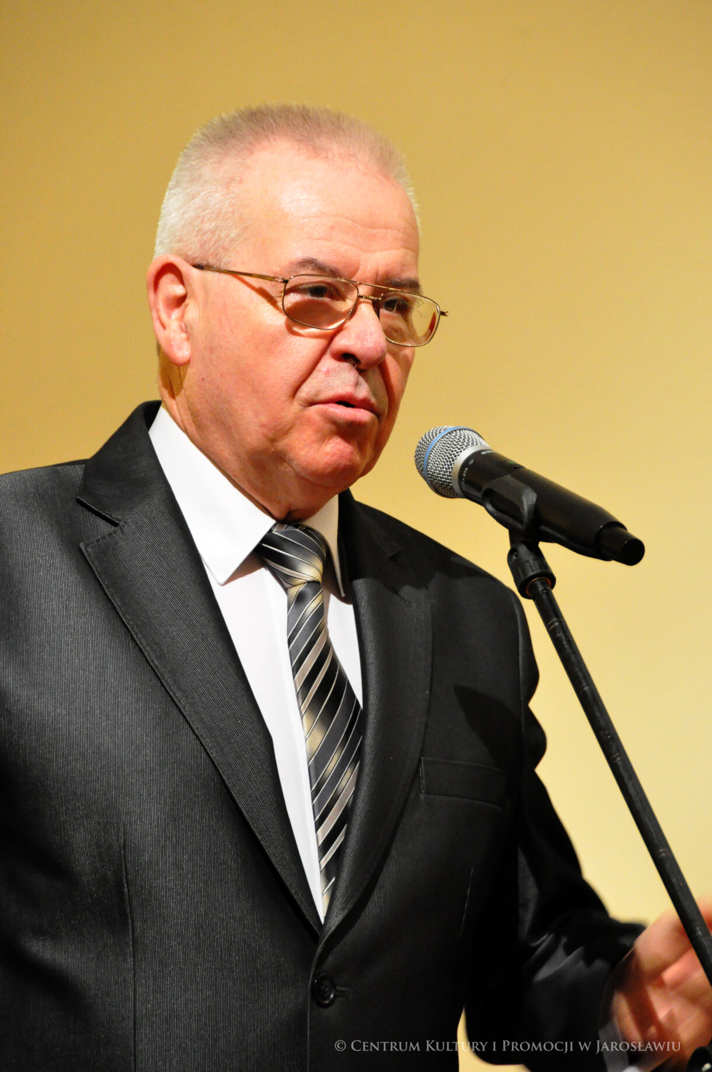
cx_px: 356
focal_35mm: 300
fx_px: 8923
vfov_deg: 6.9
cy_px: 536
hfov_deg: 4.6
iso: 3200
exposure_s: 1/40
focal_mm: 200
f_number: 5.6
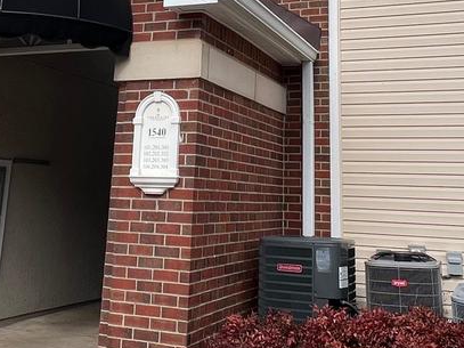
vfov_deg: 29.6
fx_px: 616
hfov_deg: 41.2
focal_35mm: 46
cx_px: 227
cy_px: 9
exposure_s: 1/1357
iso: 32
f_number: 1.8
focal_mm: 1.57
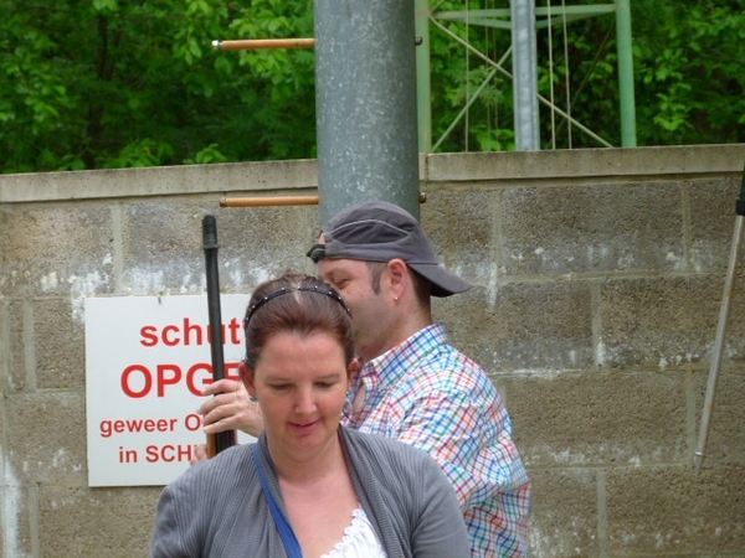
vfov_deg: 7.9
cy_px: 279
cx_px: 372
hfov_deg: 10.5
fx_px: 4046
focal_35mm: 188
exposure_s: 1/320
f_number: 4
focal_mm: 33.8
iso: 160
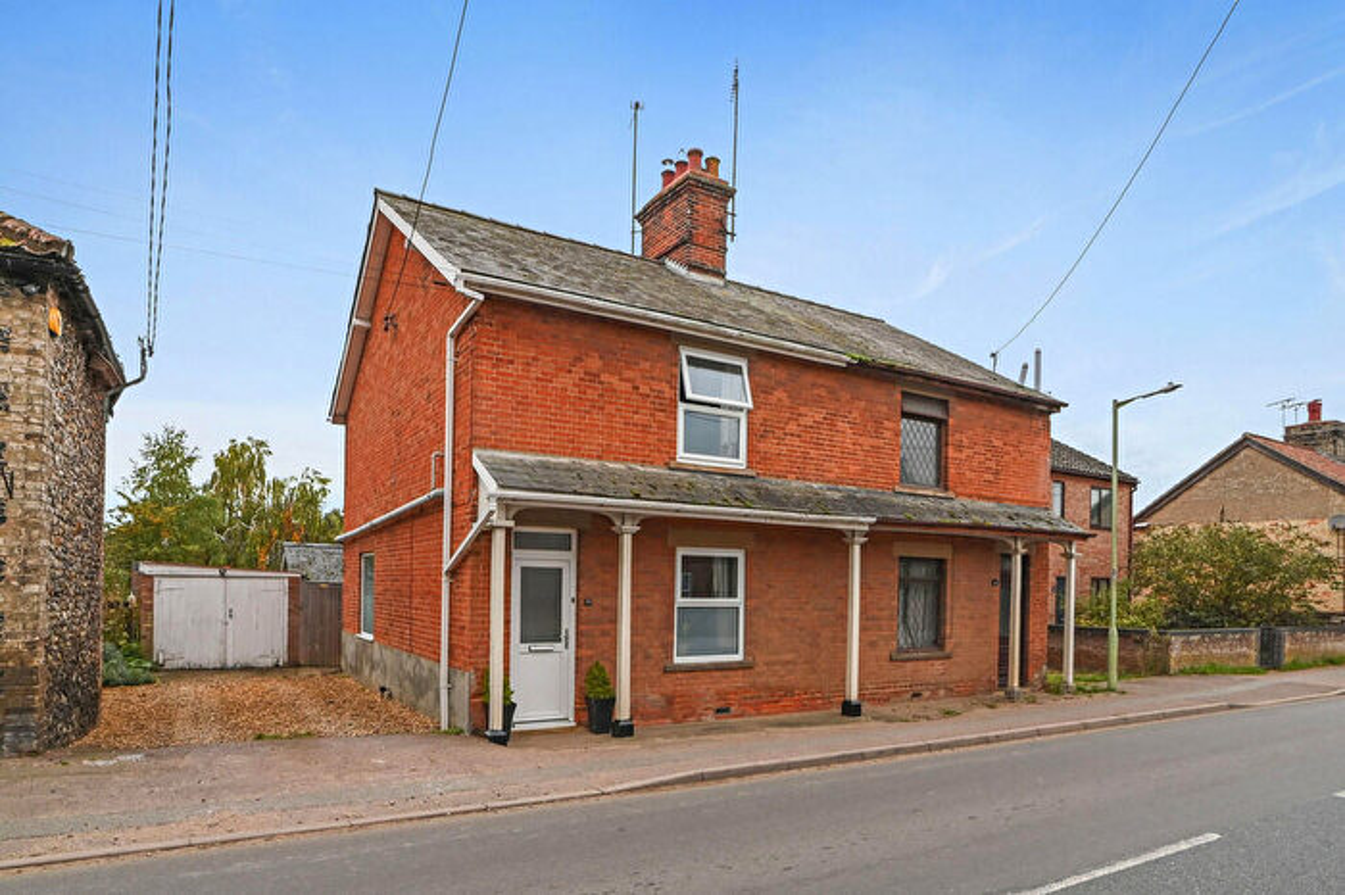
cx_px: 672
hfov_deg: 104.3
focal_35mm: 14
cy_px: 448
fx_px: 523
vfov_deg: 81.2
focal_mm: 14
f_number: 8
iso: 500
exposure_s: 1/125
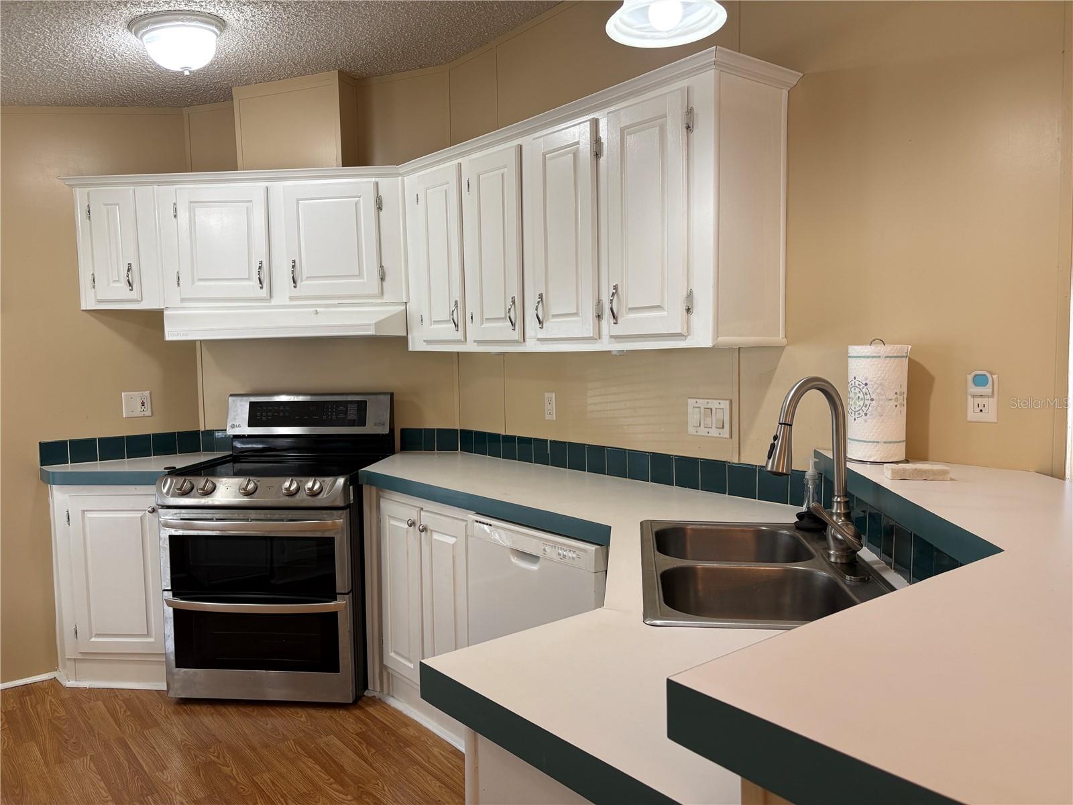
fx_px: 806
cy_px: 402
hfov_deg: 67.3
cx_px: 536
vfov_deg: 53.1
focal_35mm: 26
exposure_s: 1/120
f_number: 1.6
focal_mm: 5.96
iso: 100
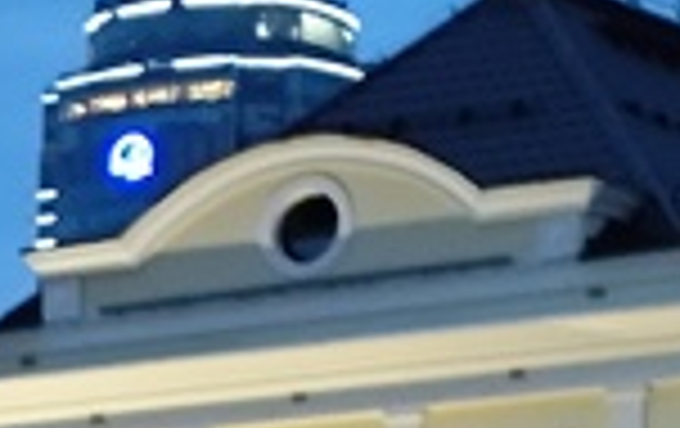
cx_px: -1103
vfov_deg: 4.0
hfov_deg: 6.1
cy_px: 1081
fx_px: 6034
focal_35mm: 325
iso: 1250
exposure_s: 1/25
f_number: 1.65
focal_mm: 6.19
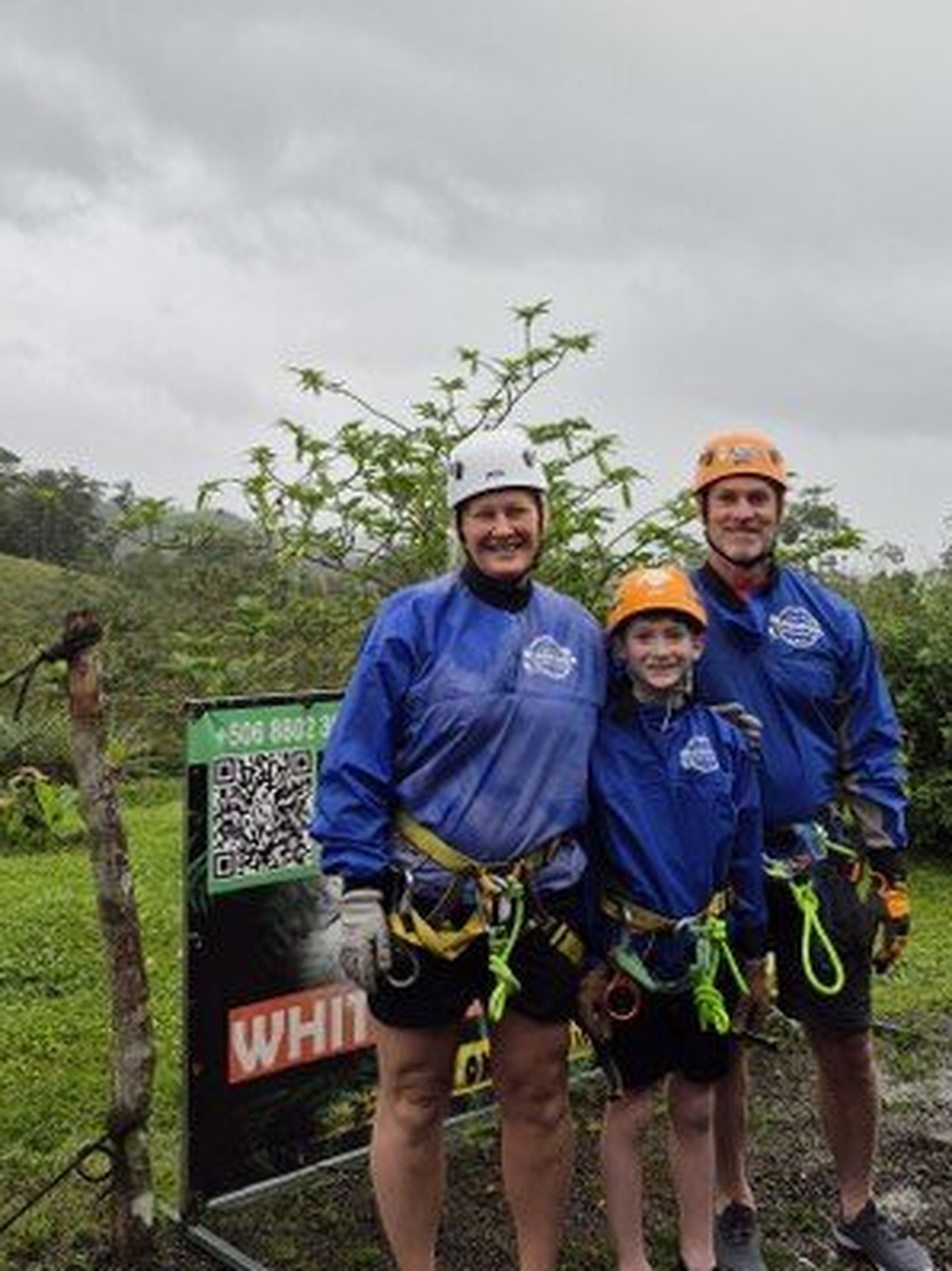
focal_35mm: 37
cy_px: 549
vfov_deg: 50.0
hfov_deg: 38.6
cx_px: 505
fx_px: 1358
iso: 25
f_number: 1.8
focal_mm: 5.4
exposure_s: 1/201
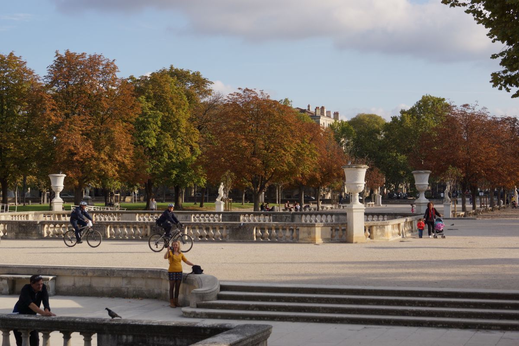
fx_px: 973
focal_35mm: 68
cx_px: 260
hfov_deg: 29.9
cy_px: 173
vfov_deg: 20.2
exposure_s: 1/200
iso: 100
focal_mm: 45
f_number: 9
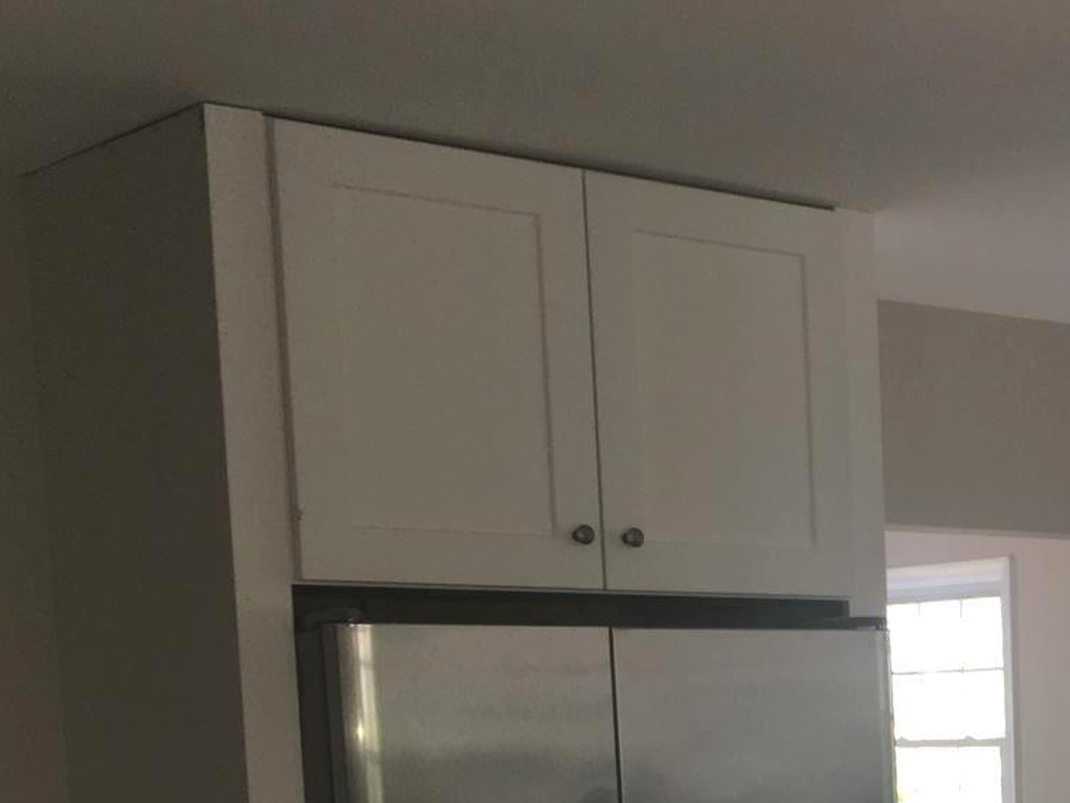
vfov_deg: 17.9
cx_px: 1251
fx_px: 2411
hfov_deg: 23.1
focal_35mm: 78
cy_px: 989
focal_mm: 4.15
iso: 25
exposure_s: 1/39
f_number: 2.2
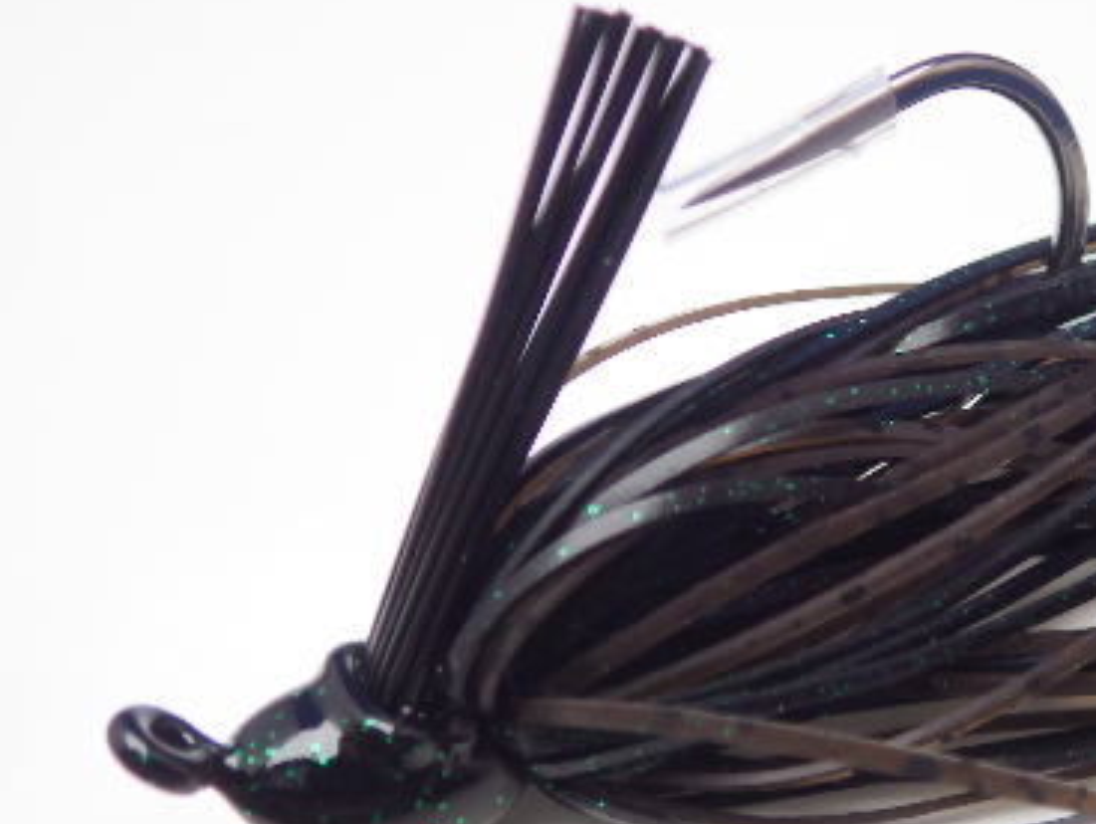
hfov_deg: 34.3
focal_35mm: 54
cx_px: 896
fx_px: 1711
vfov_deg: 27.0
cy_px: 505
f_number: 2.3
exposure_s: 1/45
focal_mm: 5.5
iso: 250
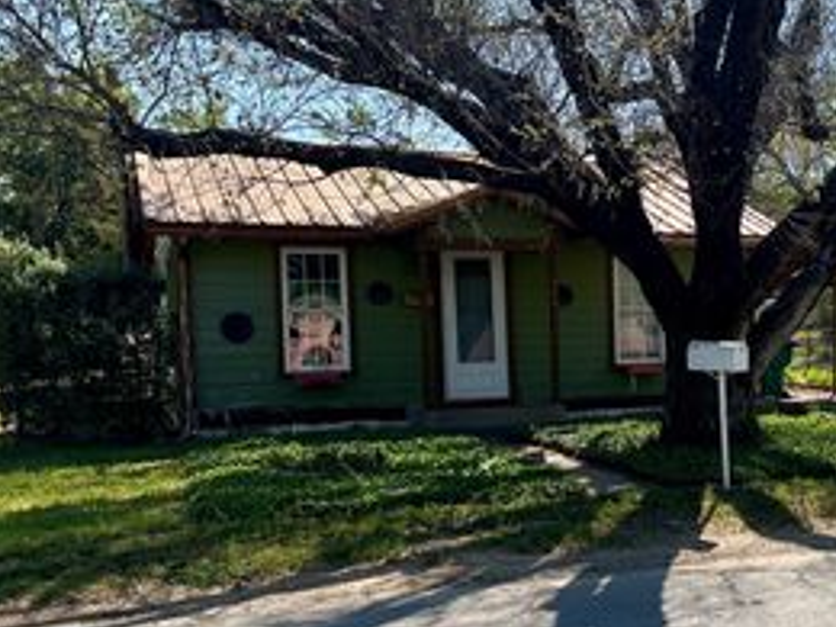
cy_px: 420
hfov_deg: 36.6
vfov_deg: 28.9
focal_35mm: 50
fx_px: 1208
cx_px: 695
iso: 50
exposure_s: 1/2695
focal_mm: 5.7
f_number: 1.5
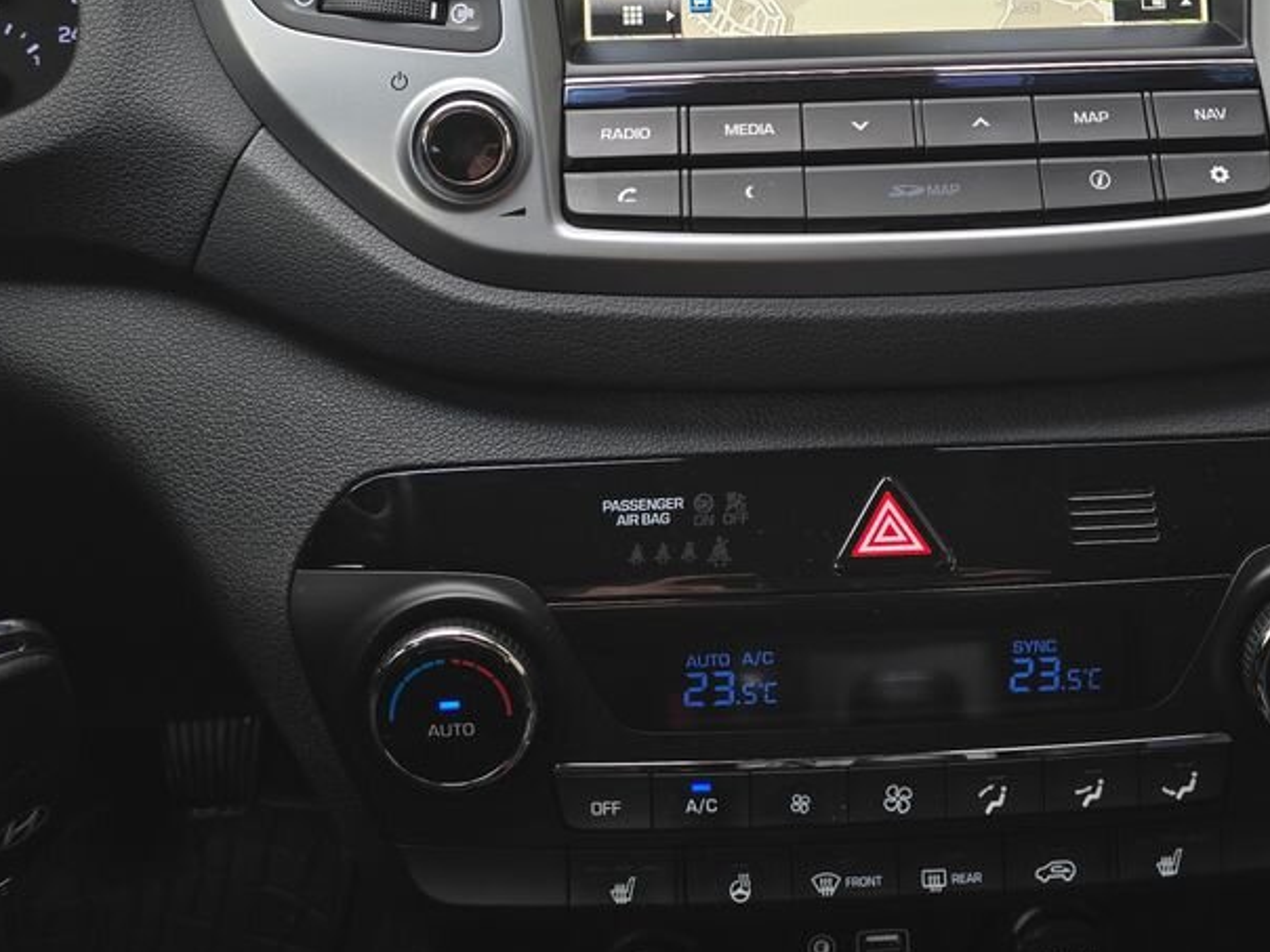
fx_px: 1431
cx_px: 816
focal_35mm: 39
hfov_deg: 47.3
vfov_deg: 35.9
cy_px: 223
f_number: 1.7
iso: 64
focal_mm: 6.3
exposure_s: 1/180
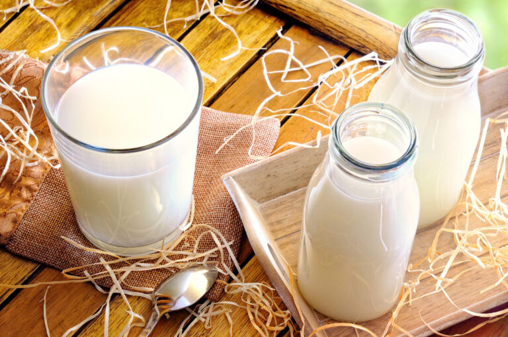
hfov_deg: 20.9
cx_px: 254
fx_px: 1374
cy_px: 168
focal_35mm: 98
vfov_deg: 14.0
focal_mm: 65
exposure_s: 1/250
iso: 250
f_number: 18
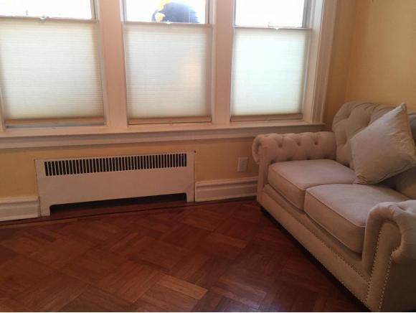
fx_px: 349
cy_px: 156
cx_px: 208
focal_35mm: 29
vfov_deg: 48.3
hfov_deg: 61.6
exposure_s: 1/30
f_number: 2.2
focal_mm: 4.15
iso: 125
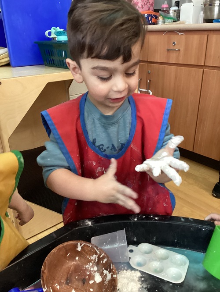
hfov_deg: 45.5
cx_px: 110
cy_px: 146
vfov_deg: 58.3
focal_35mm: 31
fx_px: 263
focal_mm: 3.3
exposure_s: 1/50
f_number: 2.4
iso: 250
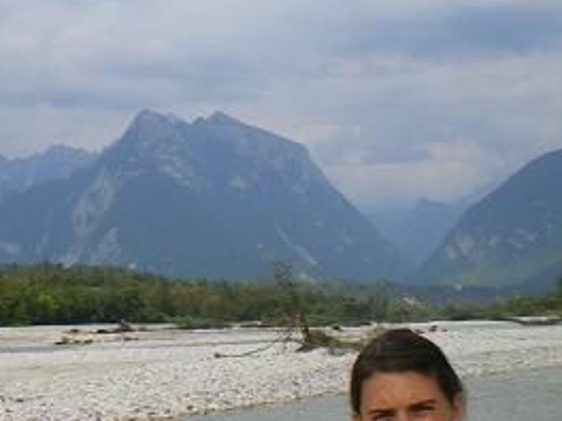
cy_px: 210
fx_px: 1494
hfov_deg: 20.8
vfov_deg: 16.1
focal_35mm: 92
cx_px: 36
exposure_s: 1/200
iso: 64
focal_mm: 6.3
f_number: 4.6
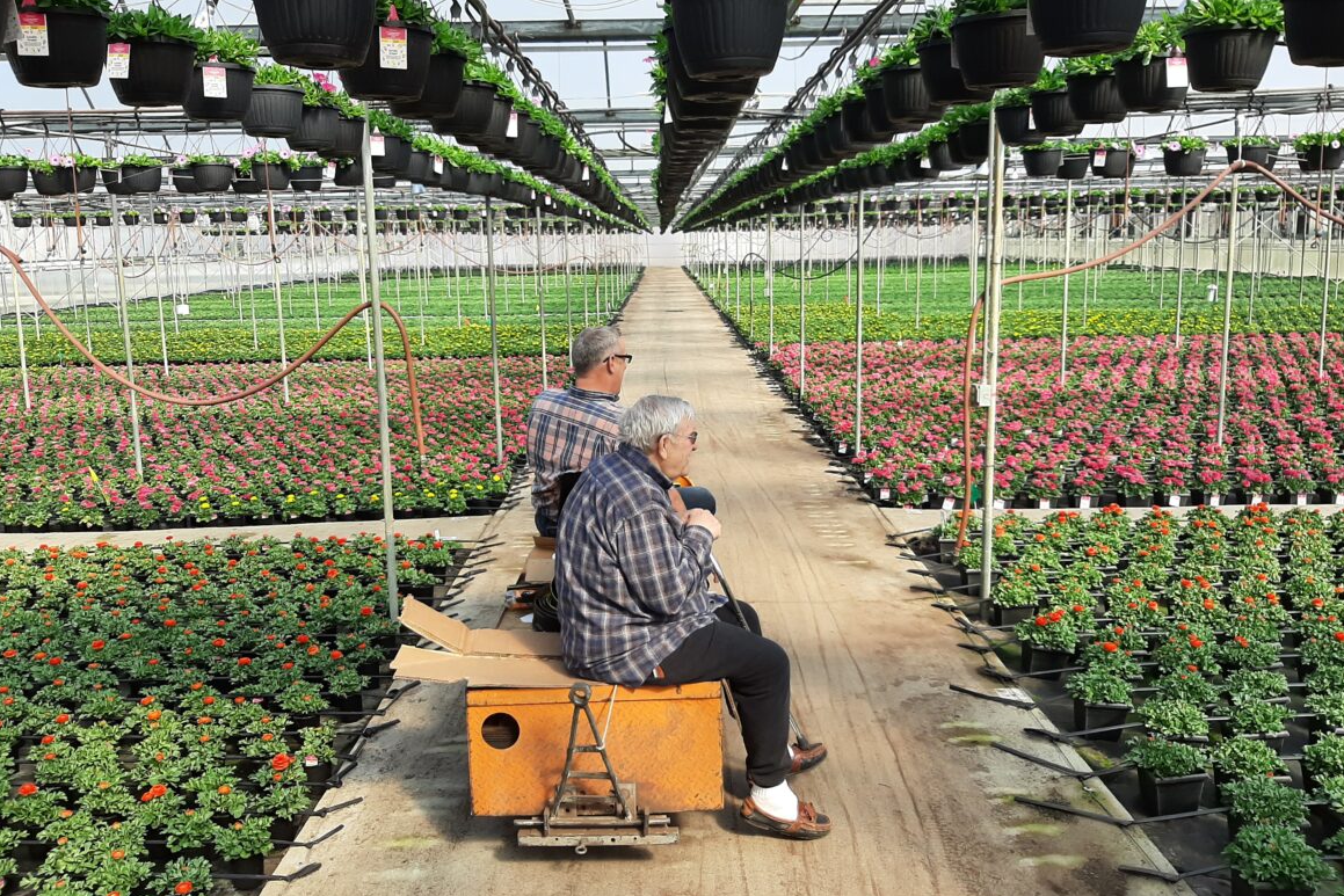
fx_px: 1045
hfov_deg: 65.5
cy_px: 409
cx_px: 653
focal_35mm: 28
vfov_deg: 46.4
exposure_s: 1/1181
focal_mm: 3.93
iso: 40
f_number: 1.7
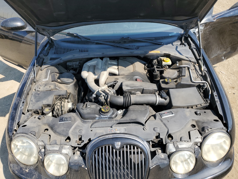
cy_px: 90
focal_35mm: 26
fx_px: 179
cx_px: 119
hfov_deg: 67.3
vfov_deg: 53.1
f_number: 1.5
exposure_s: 1/1667
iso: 50
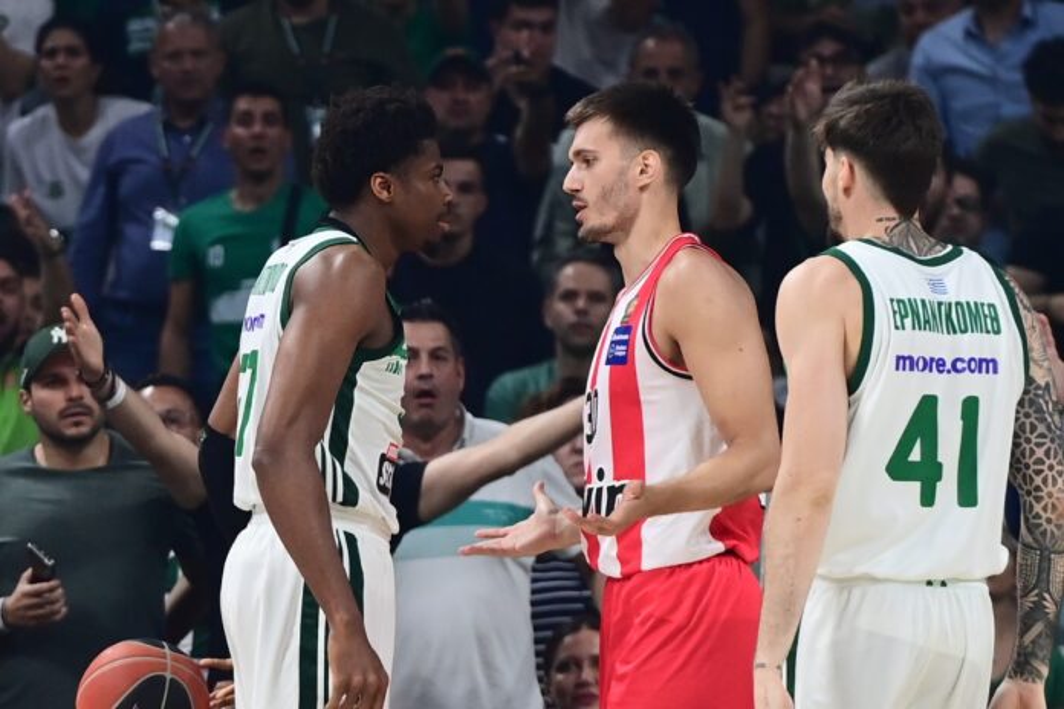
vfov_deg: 6.9
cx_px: 532
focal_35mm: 200
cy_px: 354
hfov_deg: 10.3
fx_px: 5911
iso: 2500
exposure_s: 1/1000
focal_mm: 200
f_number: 3.5
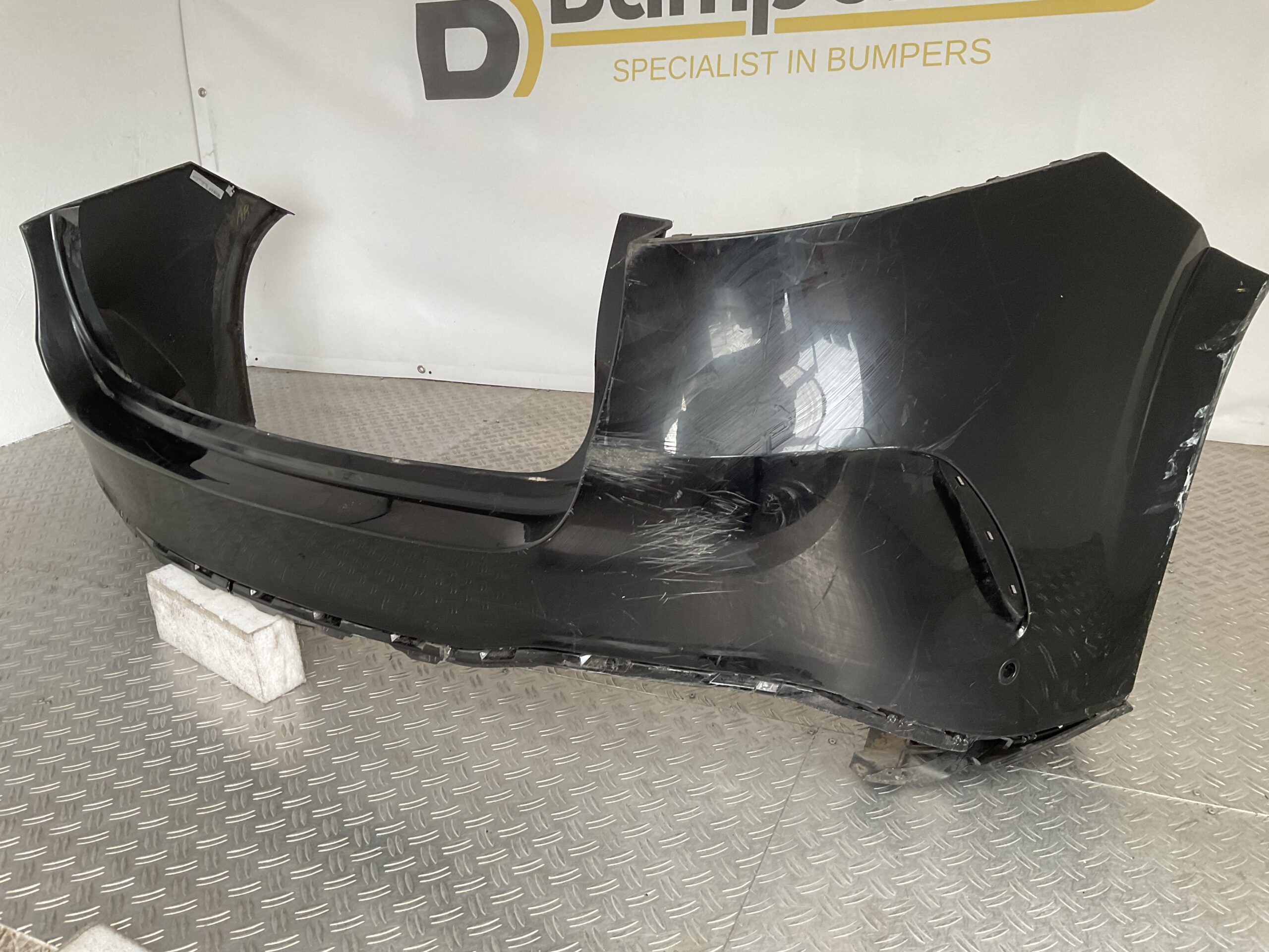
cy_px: 476
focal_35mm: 29
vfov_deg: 48.2
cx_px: 634
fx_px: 1063
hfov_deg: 61.7
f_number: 1.8
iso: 64
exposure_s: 1/100
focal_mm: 3
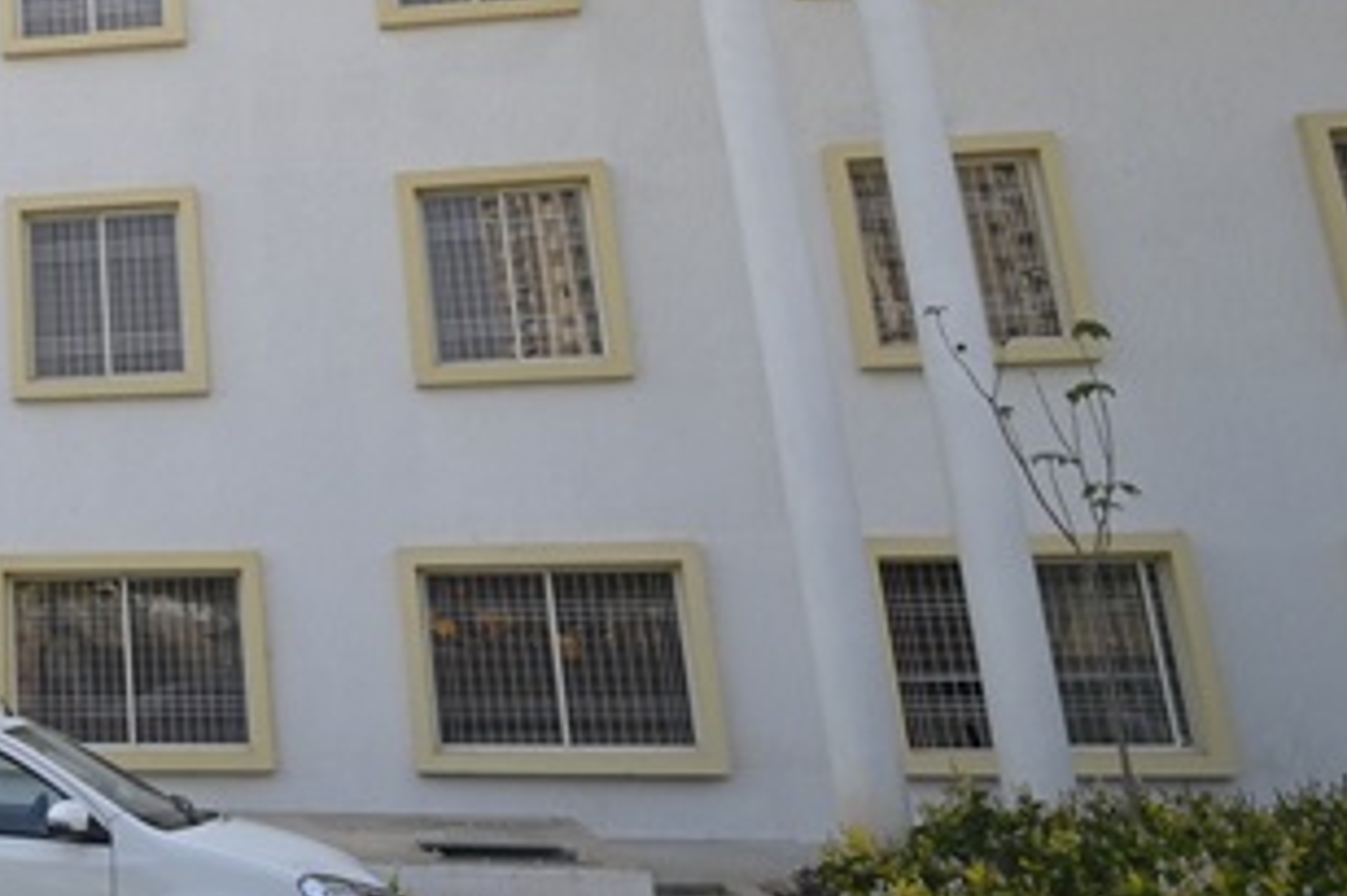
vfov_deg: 24.4
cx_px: -171
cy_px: -68
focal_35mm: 52
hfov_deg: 33.0
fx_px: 1945
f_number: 8
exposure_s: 1/640
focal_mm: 16
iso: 500
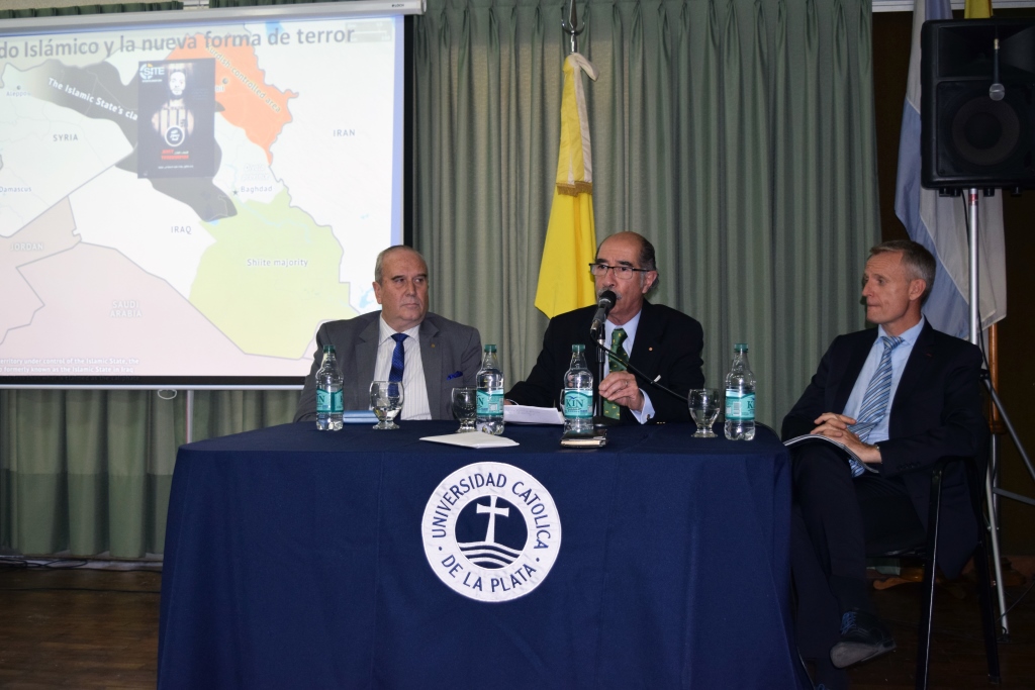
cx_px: 518
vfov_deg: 30.9
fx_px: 1251
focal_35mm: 44
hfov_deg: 45.0
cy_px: 345
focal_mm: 29
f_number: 4.5
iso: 800
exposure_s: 1/80
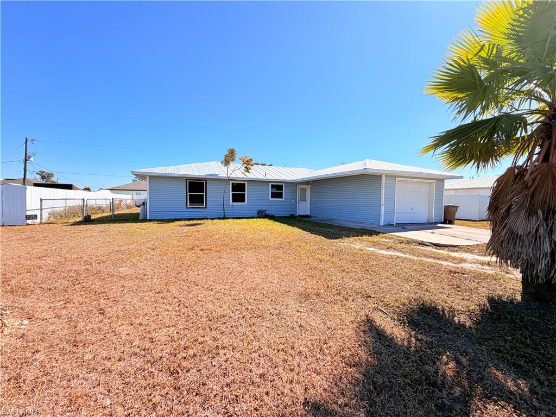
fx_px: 225
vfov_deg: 85.7
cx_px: 278
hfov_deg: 102.1
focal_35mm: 14
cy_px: 208
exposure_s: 1/970
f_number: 2.2
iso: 20
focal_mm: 2.22
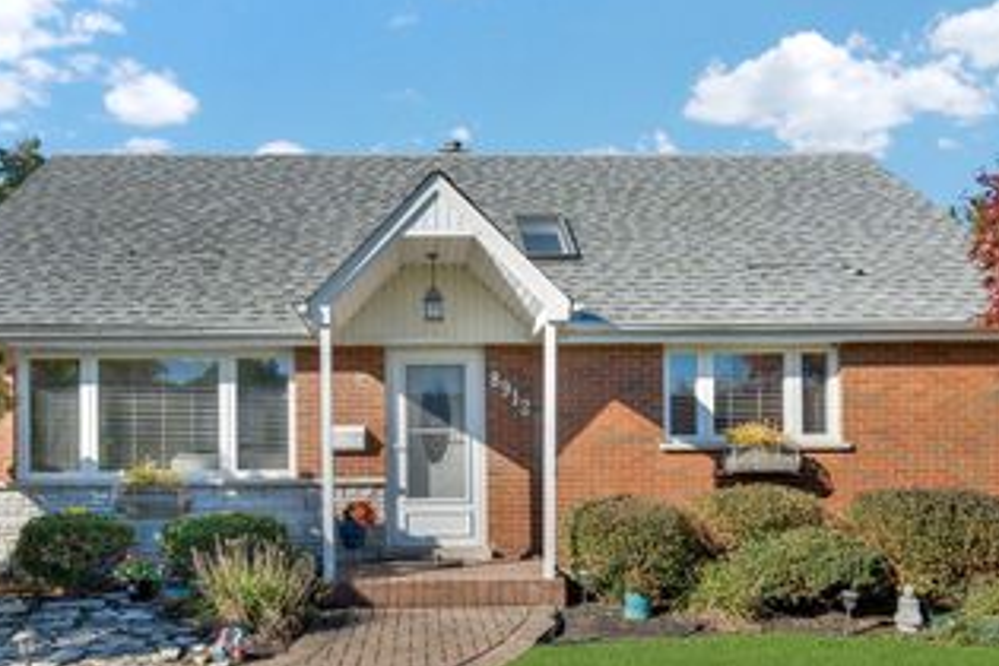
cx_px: 438
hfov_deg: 67.1
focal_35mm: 27
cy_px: 465
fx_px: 749
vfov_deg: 46.9
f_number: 9
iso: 1000
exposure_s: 1/4000
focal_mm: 17
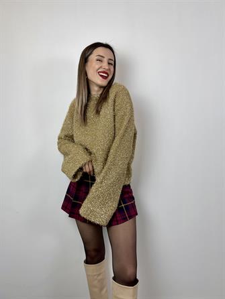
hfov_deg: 53.1
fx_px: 225
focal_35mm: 26
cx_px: 112
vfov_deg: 67.3
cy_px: 150
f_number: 1.5
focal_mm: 5.7
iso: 32
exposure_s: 1/121
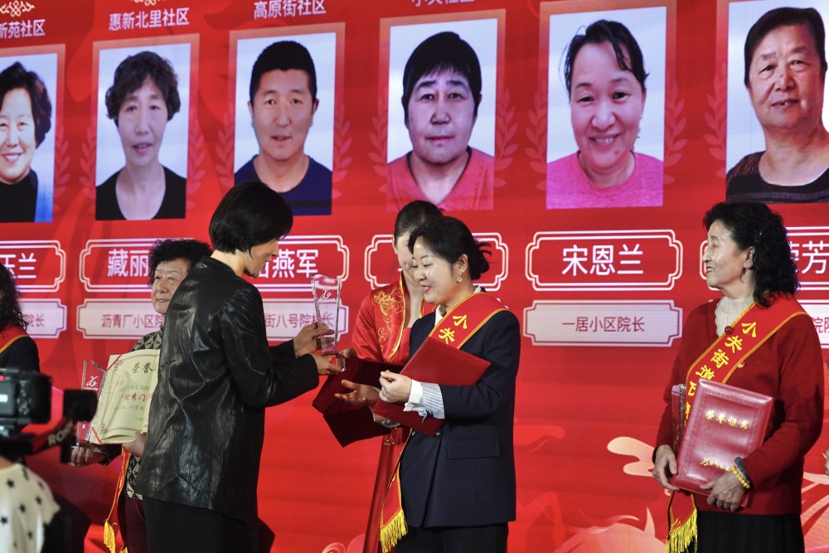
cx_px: 414
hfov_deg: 18.9
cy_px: 276
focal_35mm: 108
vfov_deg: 12.7
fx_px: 2487
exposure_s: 1/500
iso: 3200
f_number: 6.3
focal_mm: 108
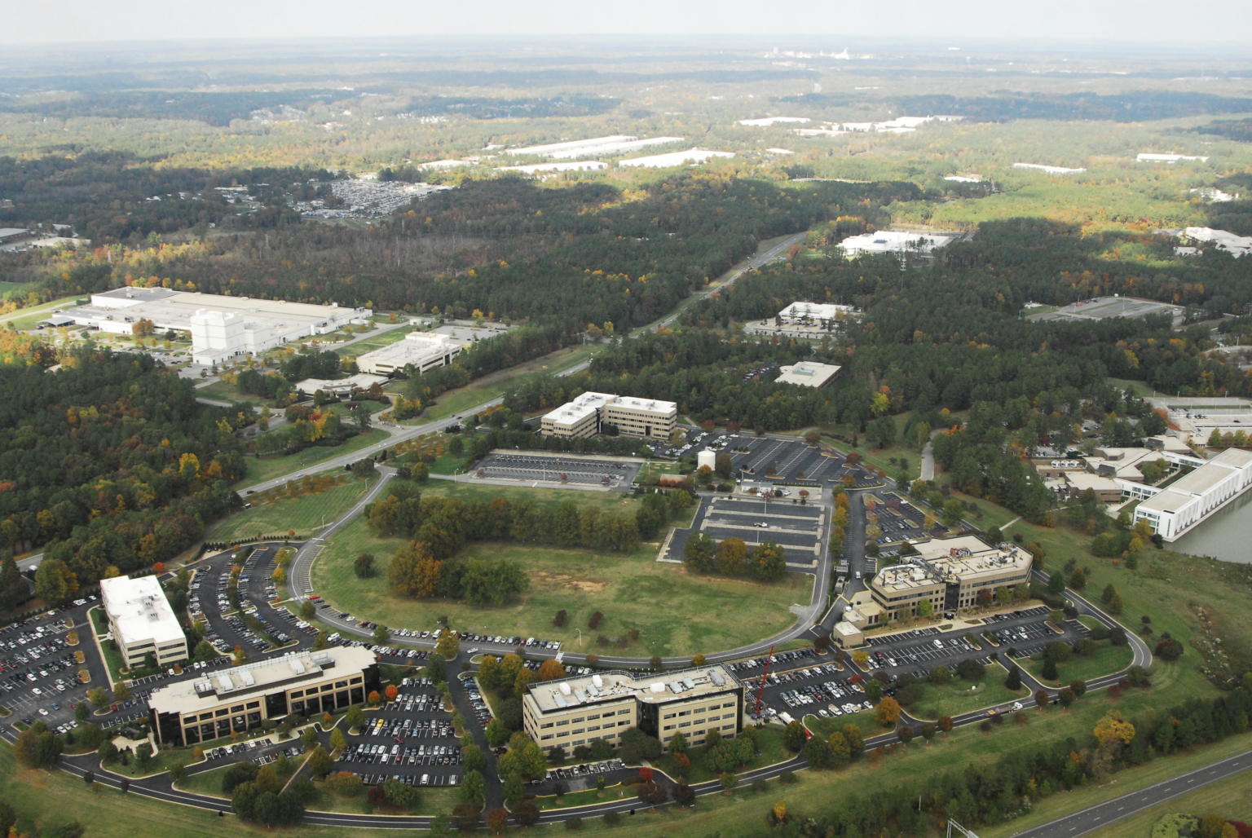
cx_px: 626
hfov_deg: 53.1
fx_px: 1253
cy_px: 419
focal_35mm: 36
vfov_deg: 37.0
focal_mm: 24
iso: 1000
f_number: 8
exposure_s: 1/1000
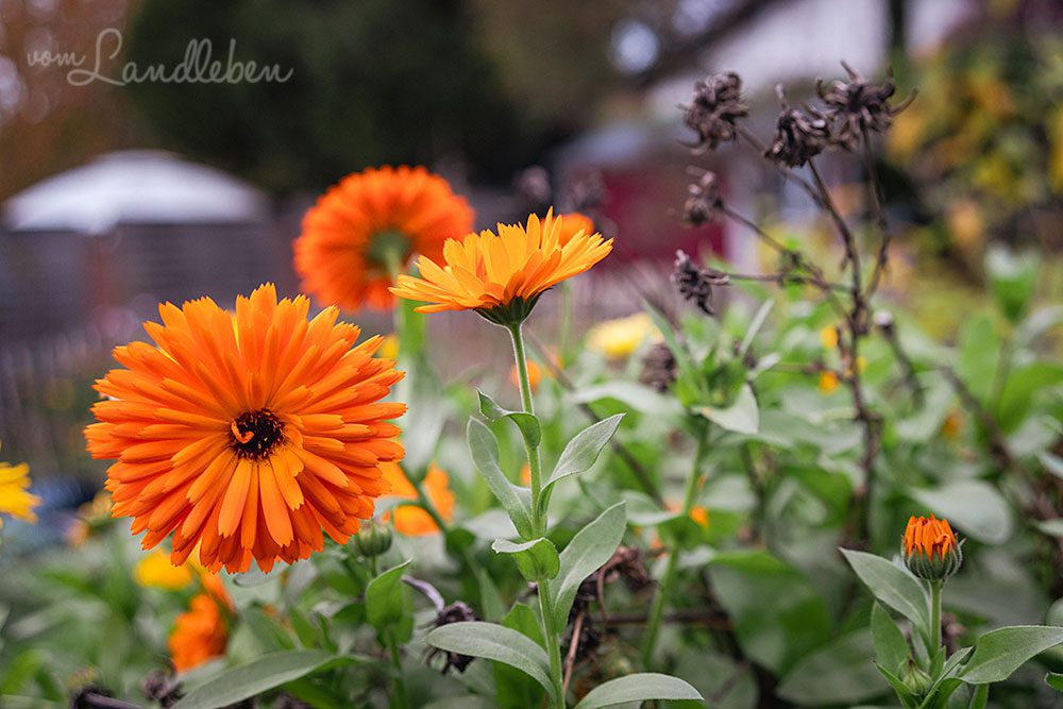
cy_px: 354
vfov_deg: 37.9
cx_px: 532
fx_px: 1034
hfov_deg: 54.4
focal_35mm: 35
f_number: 4
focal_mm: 35
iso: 1000
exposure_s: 1/160
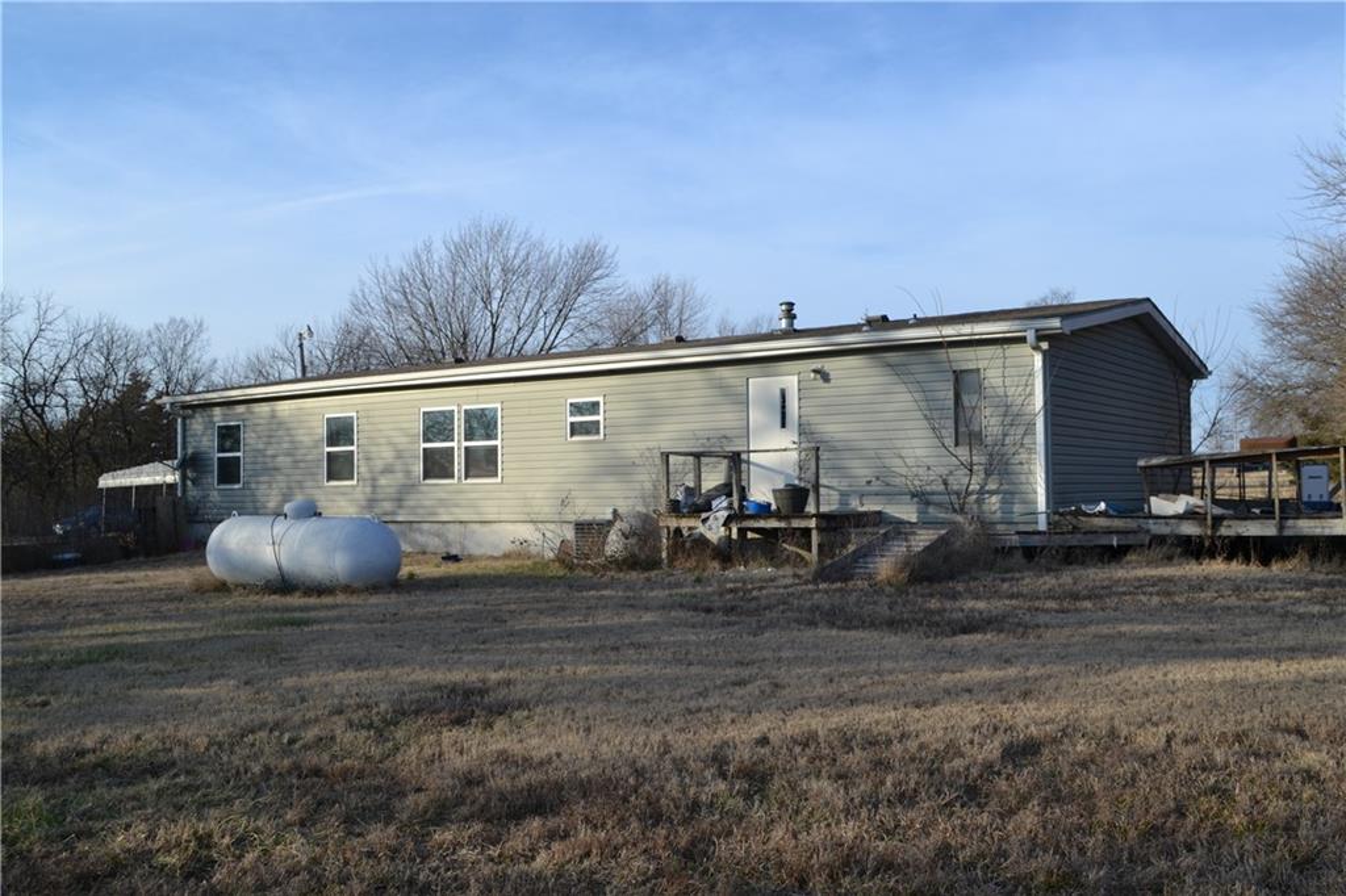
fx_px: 1233
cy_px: 448
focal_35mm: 33
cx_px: 673
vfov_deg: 39.9
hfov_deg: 57.2
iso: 100
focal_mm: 22
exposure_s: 1/200
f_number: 7.1
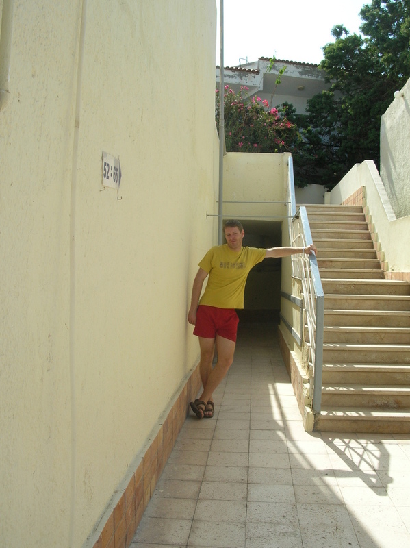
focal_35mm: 36
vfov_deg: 51.4
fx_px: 569
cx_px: 205
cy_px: 274
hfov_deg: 39.6
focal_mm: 6
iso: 50
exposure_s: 1/446
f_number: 3.7
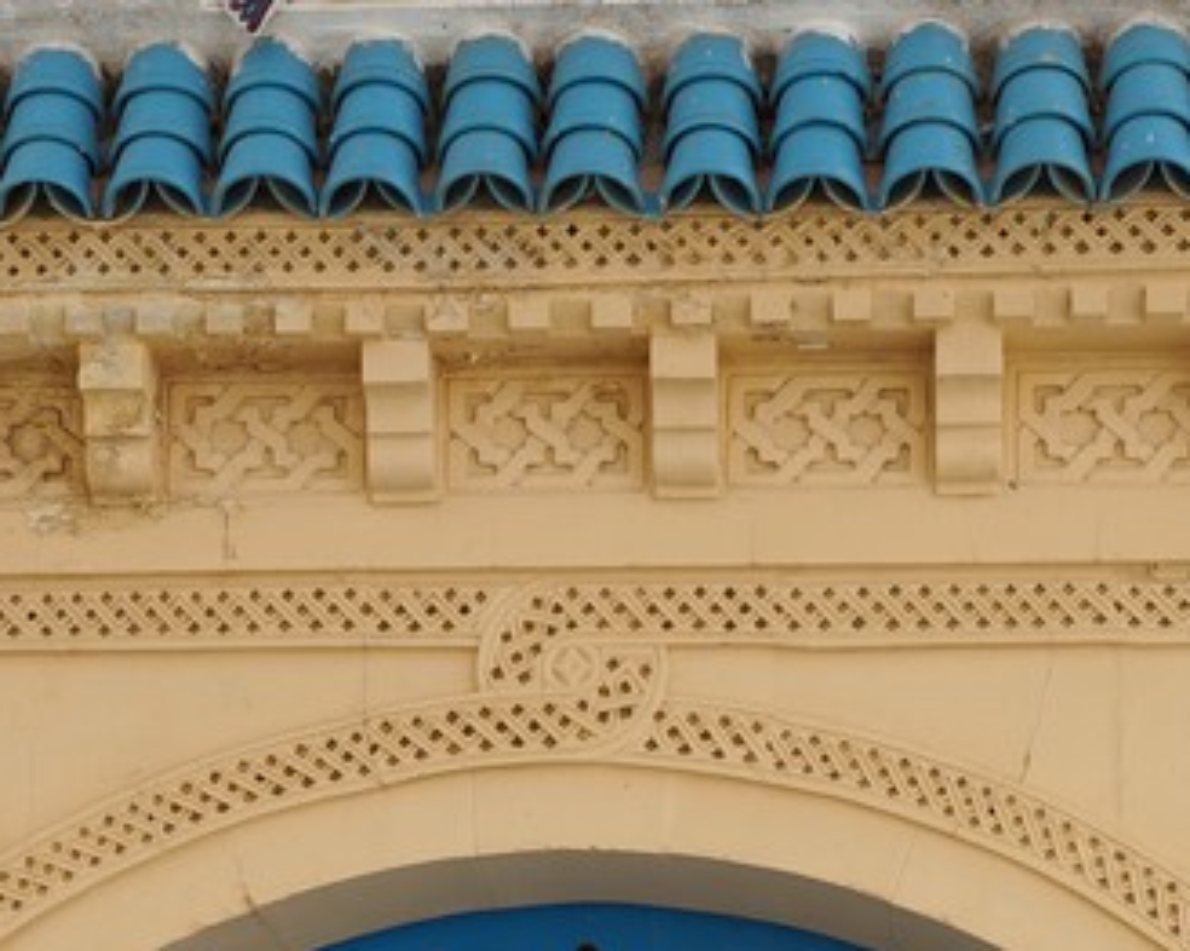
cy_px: 1829
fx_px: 4470
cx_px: 653
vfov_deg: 11.1
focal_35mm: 127
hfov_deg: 15.2
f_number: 7.1
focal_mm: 37
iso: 100
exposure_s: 1/250
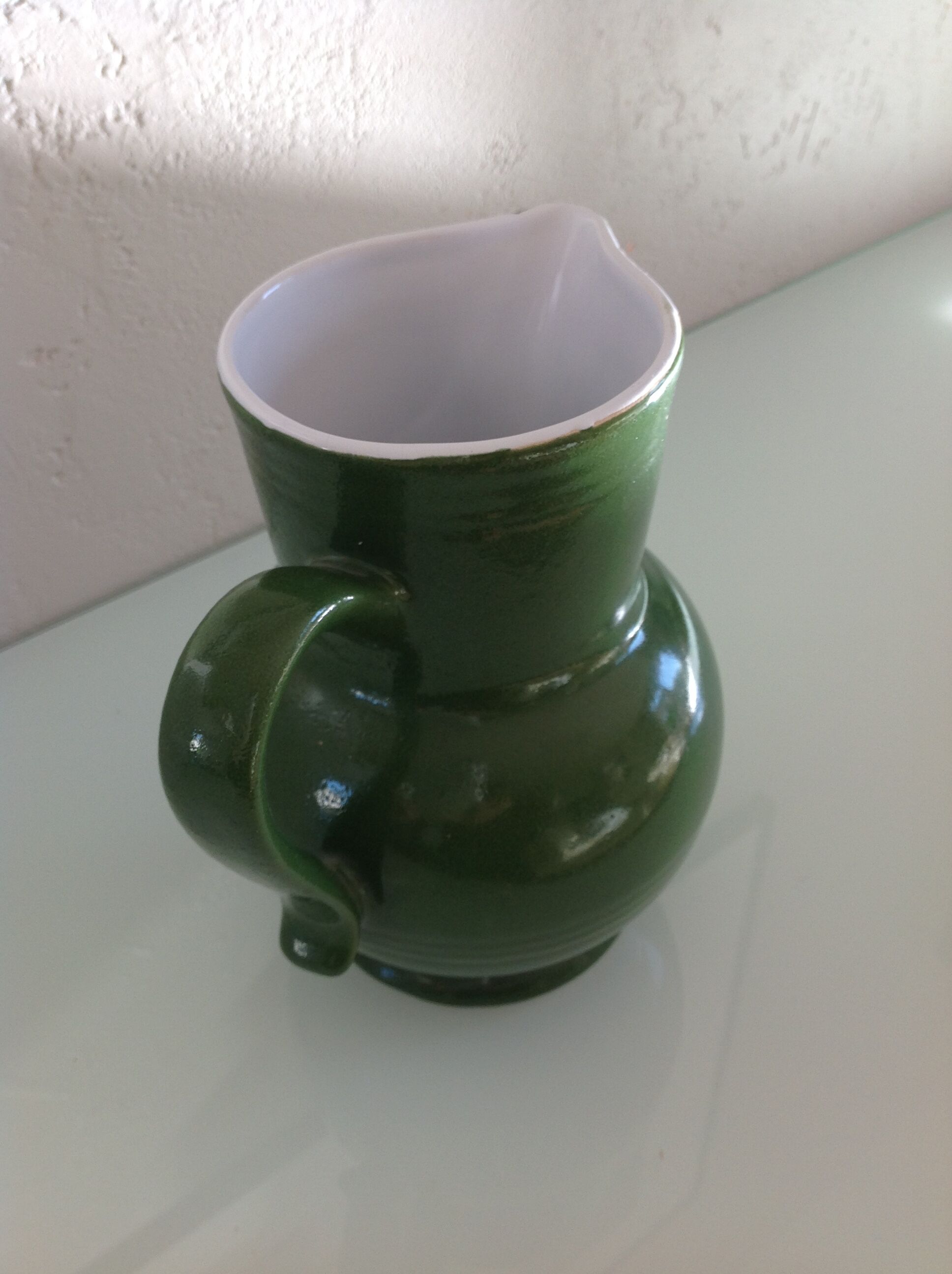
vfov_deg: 52.7
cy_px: 637
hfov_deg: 40.6
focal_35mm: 35
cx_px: 476
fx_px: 1287
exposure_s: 1/129
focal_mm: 4.28
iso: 50
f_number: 2.4
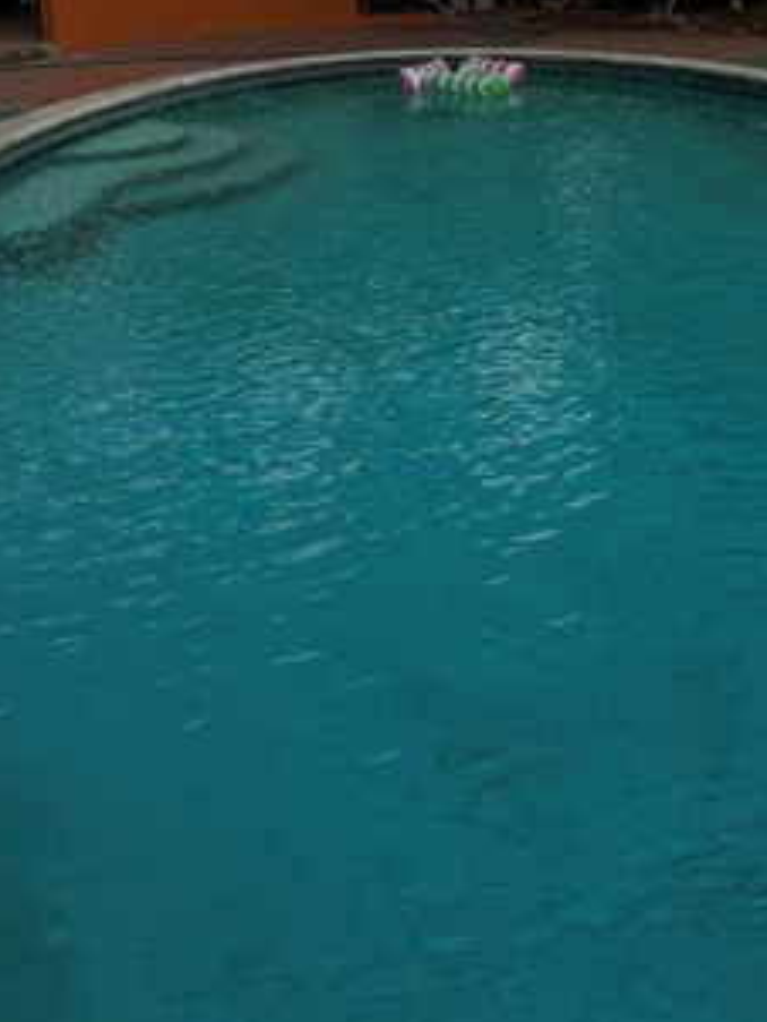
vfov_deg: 35.2
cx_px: 726
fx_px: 1506
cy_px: 95
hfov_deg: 27.3
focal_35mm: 51
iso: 80
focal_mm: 6.76
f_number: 1.78
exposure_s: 1/10309
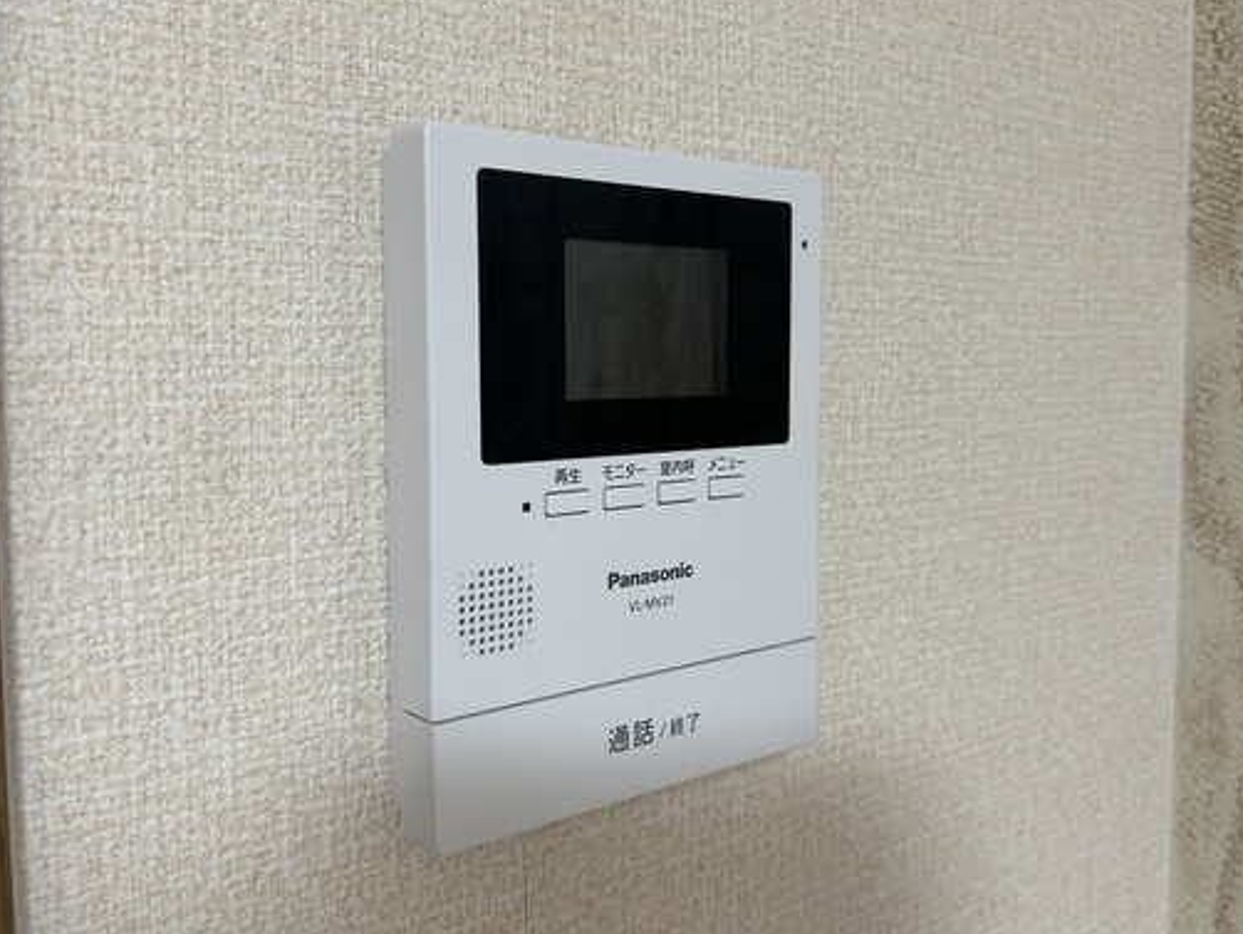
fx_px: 1042
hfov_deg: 61.6
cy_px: 426
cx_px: 622
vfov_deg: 48.2
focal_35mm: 29
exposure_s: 1/60
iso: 80
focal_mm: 5.7
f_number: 1.5
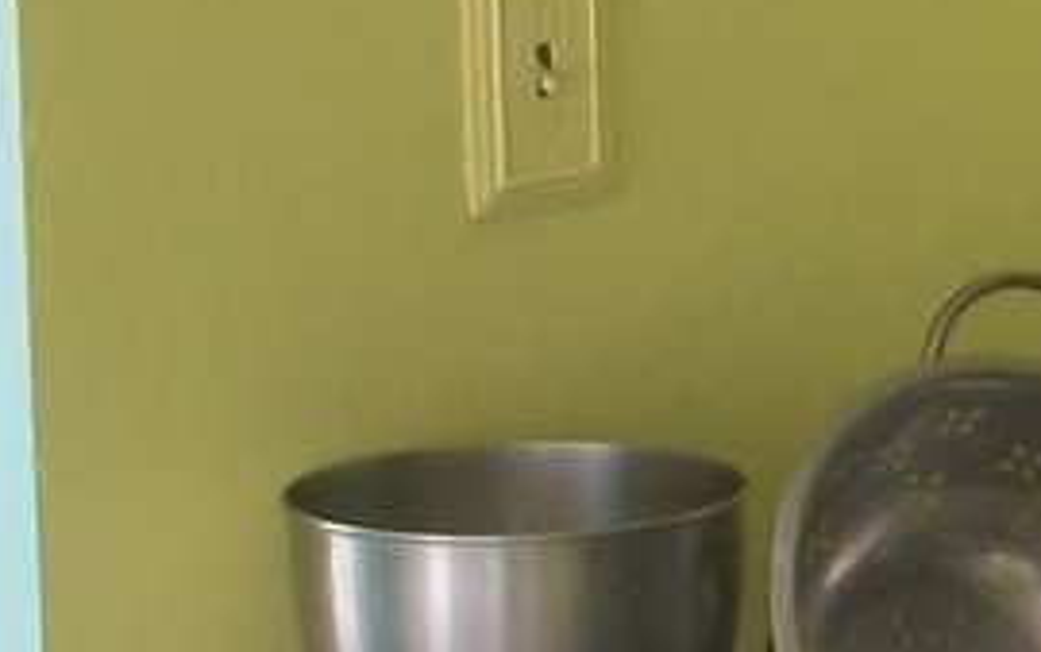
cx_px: 1305
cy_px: -118
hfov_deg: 10.2
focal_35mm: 202
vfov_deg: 6.5
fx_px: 5733
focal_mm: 5.7
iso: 80
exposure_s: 1/80
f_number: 2.8
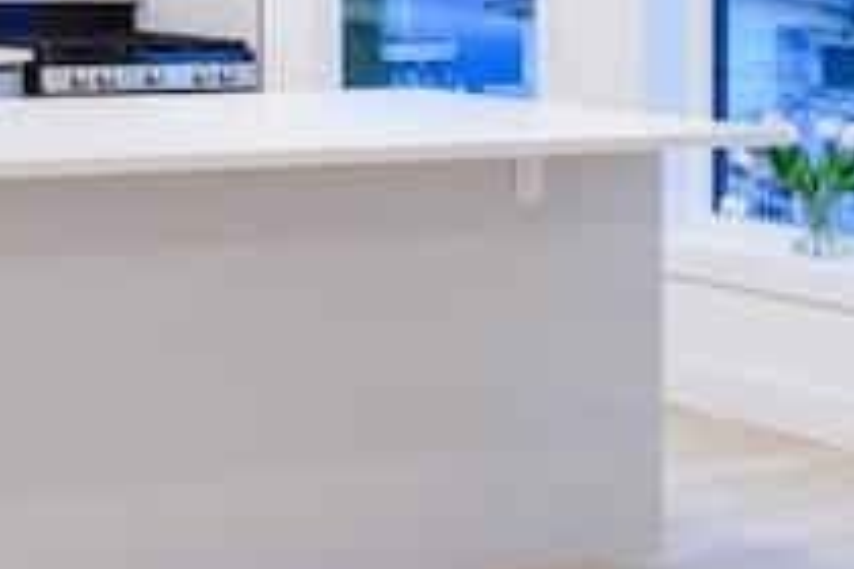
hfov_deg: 20.7
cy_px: 18
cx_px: -492
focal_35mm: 80
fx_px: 1908
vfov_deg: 16.7
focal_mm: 11
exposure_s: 1/4
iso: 100
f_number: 9
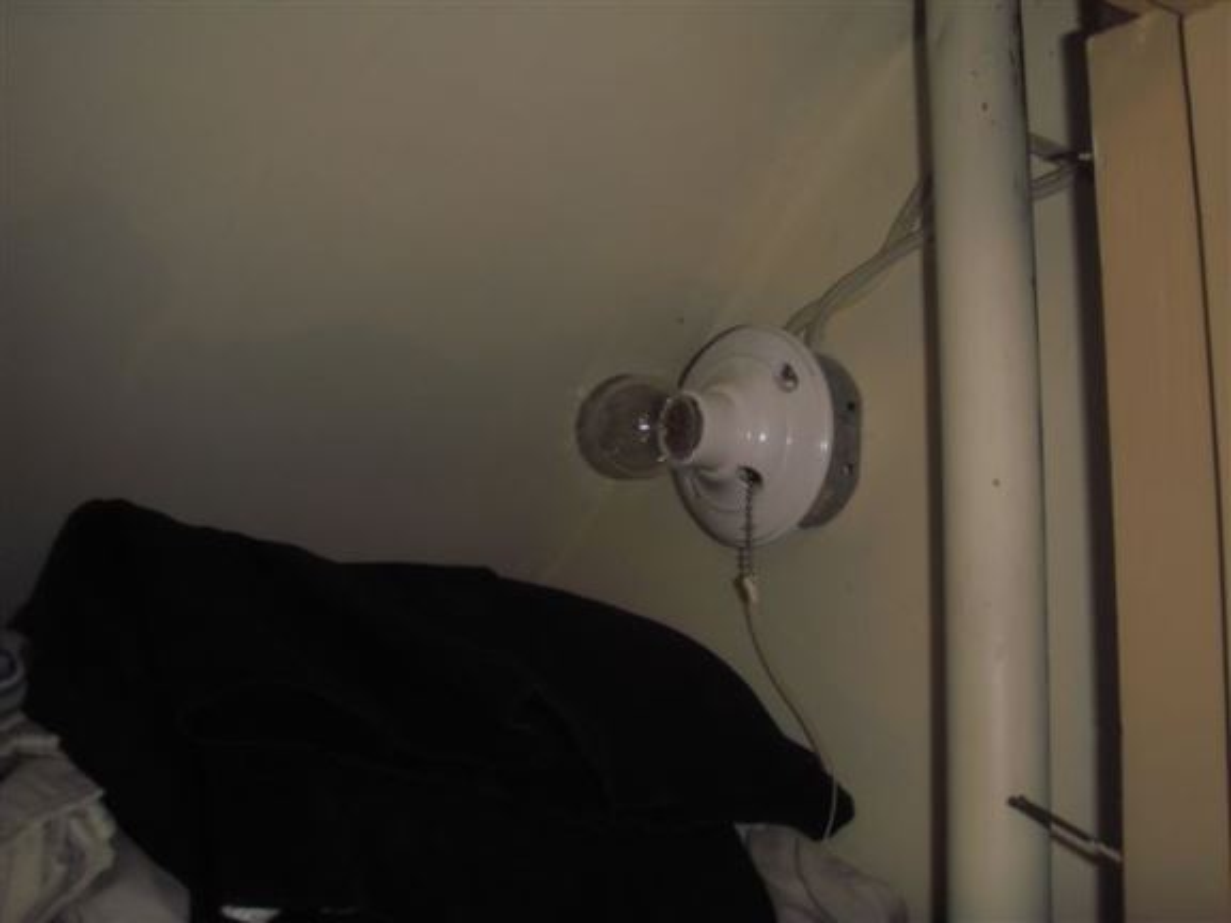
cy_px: 462
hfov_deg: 49.0
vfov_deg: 37.7
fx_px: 1351
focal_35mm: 38
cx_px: 616
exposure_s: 1/30
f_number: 3.5
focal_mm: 6.7
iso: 125
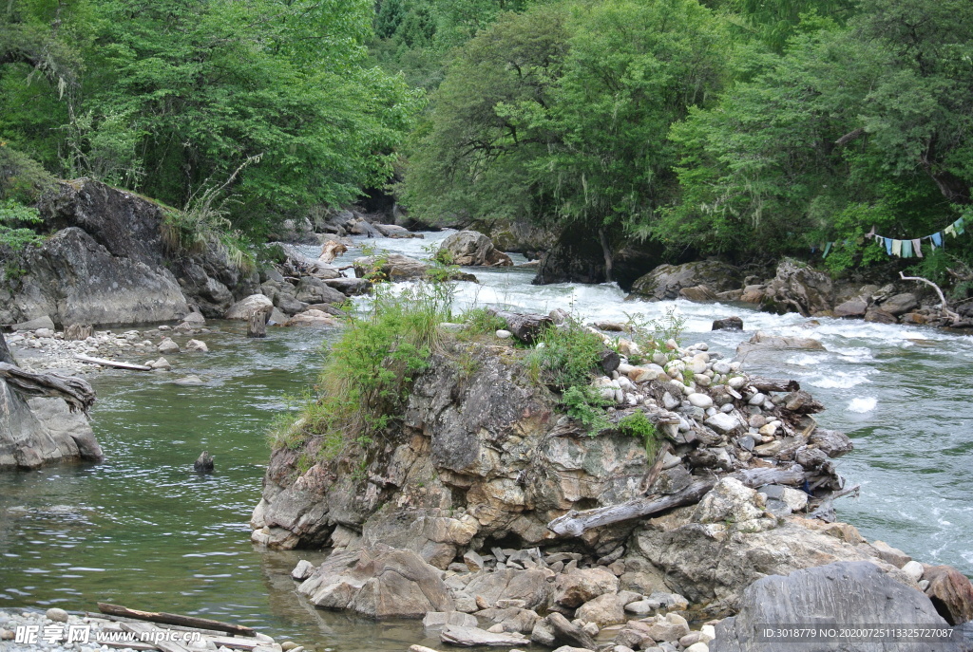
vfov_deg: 16.9
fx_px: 2193
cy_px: 326
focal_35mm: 81
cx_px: 486
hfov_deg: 25.0
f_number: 4
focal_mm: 30
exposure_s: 1/250
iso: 100
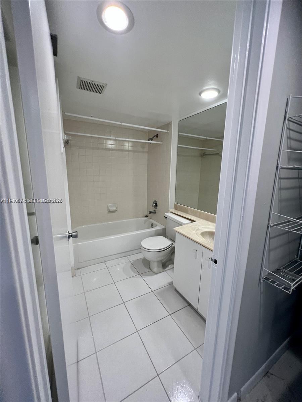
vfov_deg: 106.2
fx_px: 151
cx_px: 151
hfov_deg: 89.9
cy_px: 201
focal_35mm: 13
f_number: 1.8
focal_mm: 1.57
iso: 125
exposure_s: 1/120
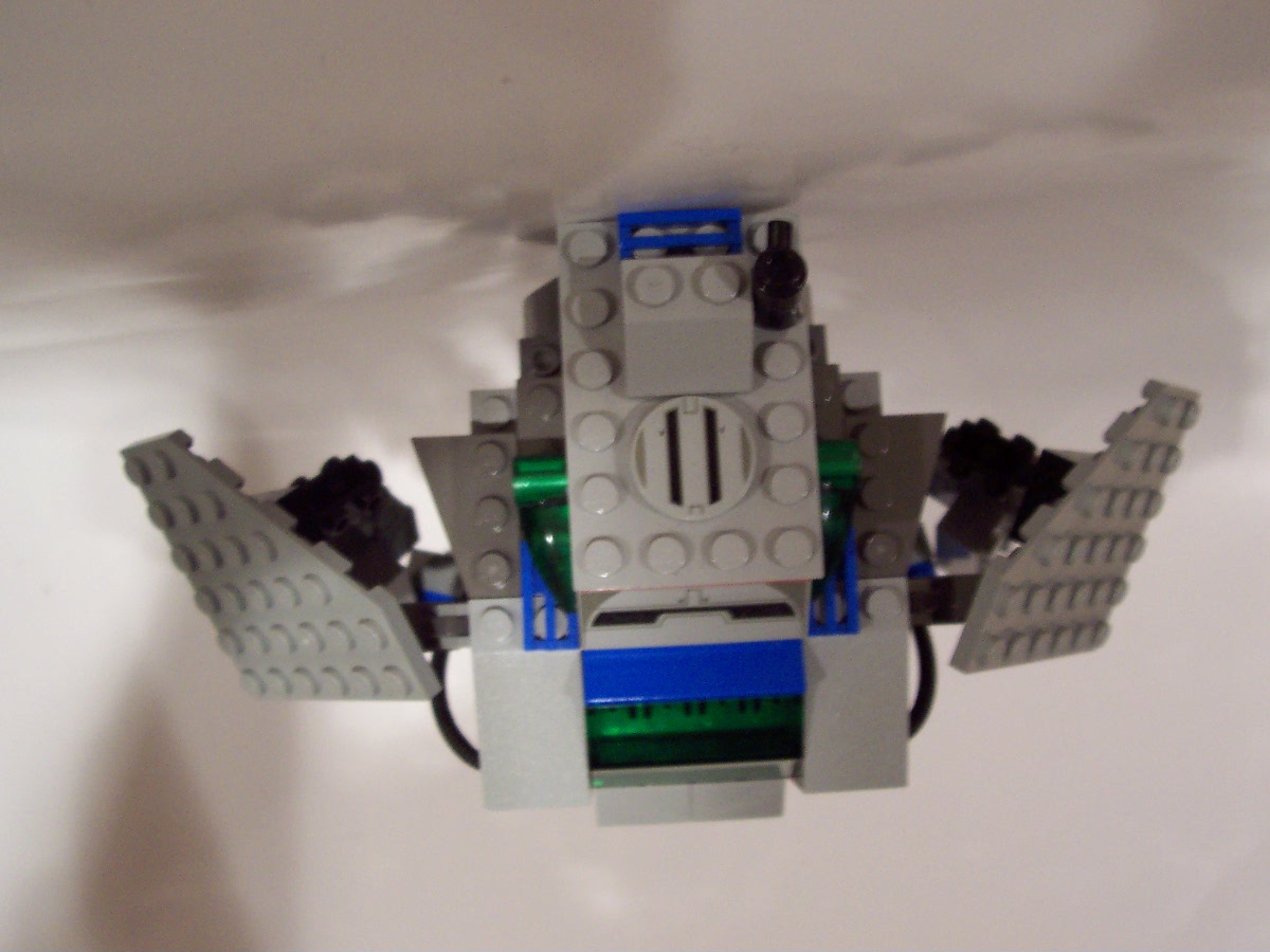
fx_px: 1357
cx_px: 635
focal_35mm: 37
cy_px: 476
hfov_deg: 50.1
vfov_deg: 38.7
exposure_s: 1/15
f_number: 2.8
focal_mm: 5.6
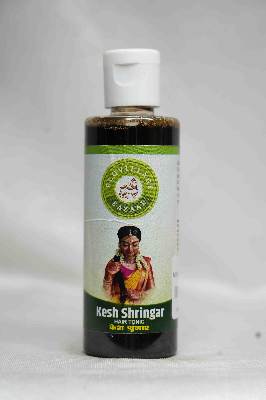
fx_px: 1141
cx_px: 133
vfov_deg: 19.8
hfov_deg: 13.3
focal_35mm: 103
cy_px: 200
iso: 250
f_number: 5.6
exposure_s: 1/60
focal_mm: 103
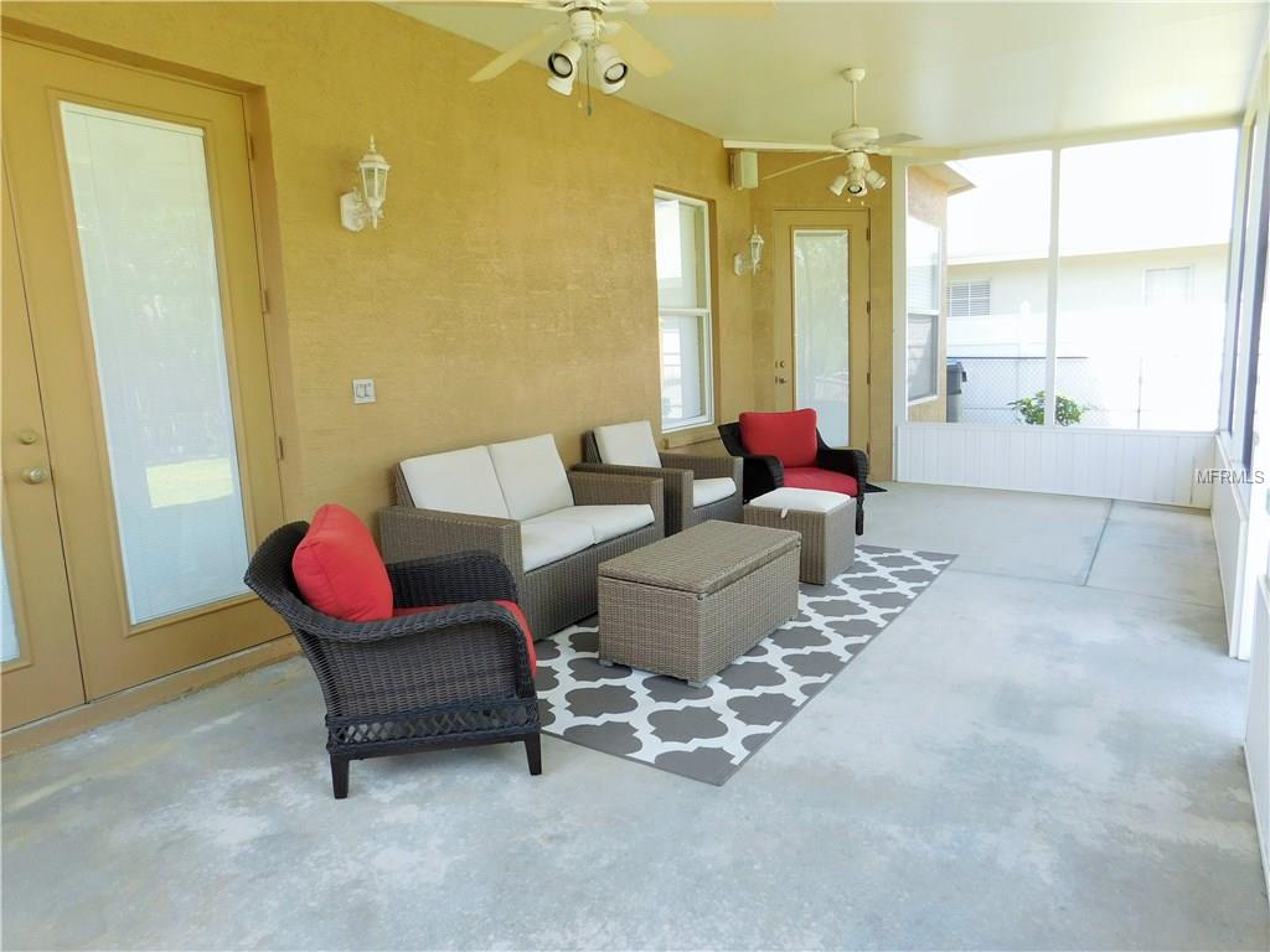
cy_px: 476
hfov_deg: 73.9
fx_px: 844
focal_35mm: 23
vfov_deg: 58.9
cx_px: 635
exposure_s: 1/100
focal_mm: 4
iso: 125
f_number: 3
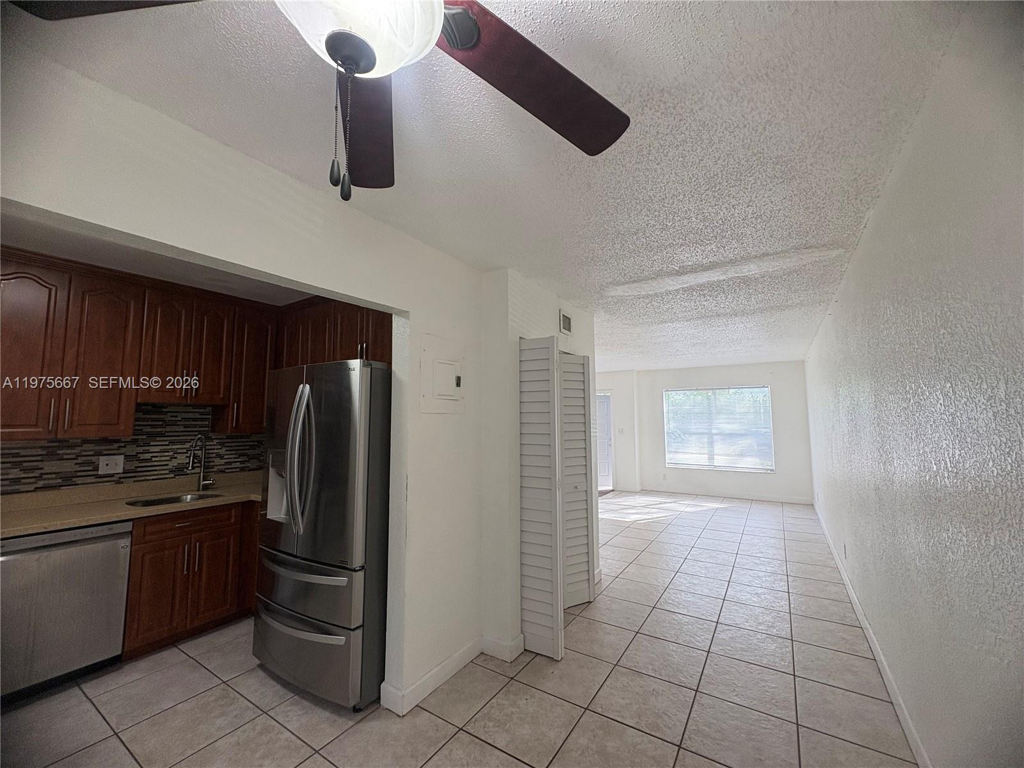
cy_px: 384
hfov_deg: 102.1
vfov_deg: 85.7
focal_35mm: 14
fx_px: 414
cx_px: 512
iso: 100
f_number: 2.2
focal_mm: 2.22
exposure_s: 1/120
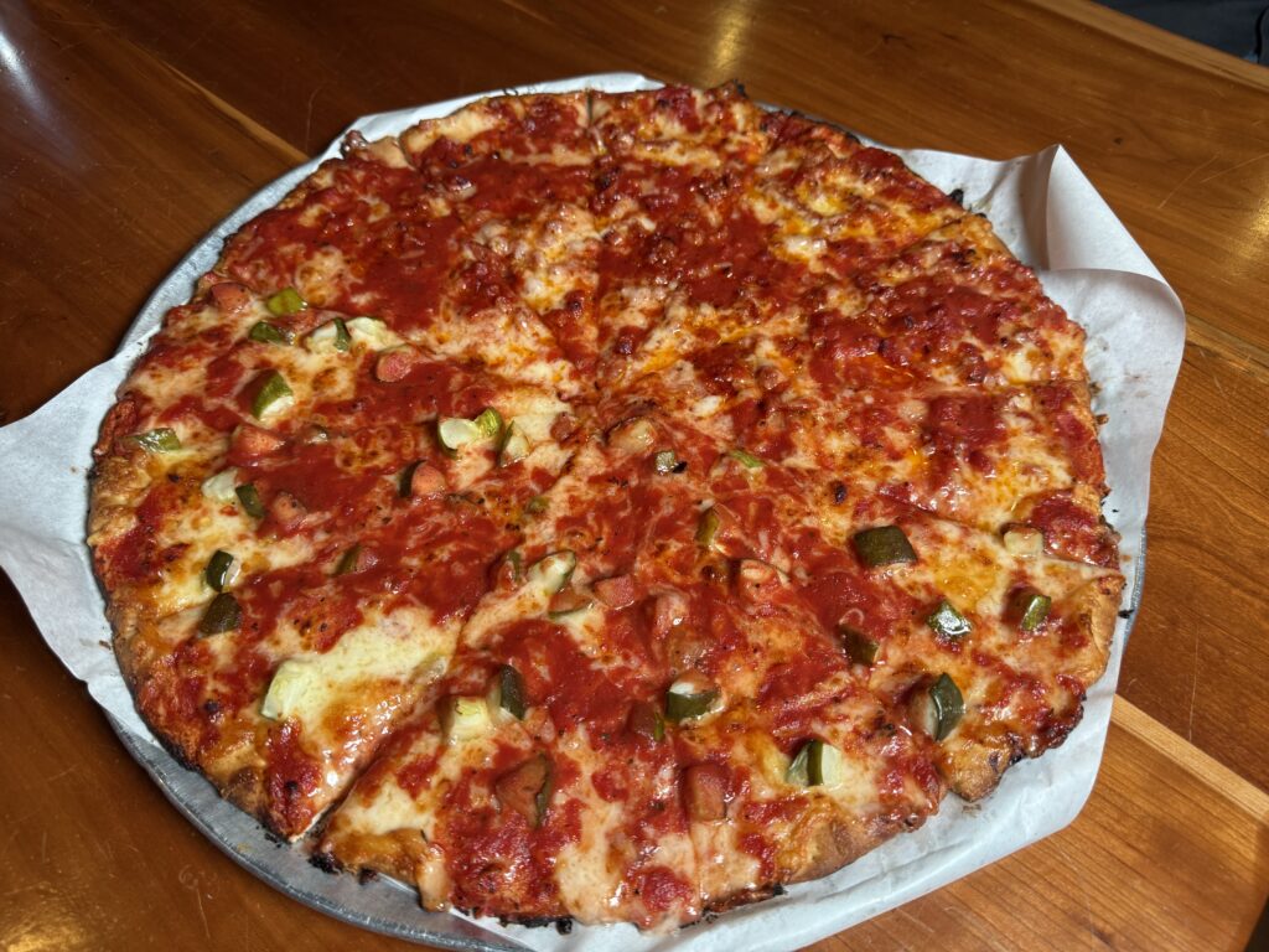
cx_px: 634
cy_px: 476
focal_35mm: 24
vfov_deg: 56.8
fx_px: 880
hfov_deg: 71.6
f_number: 1.78
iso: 160
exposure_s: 1/120
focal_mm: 6.76
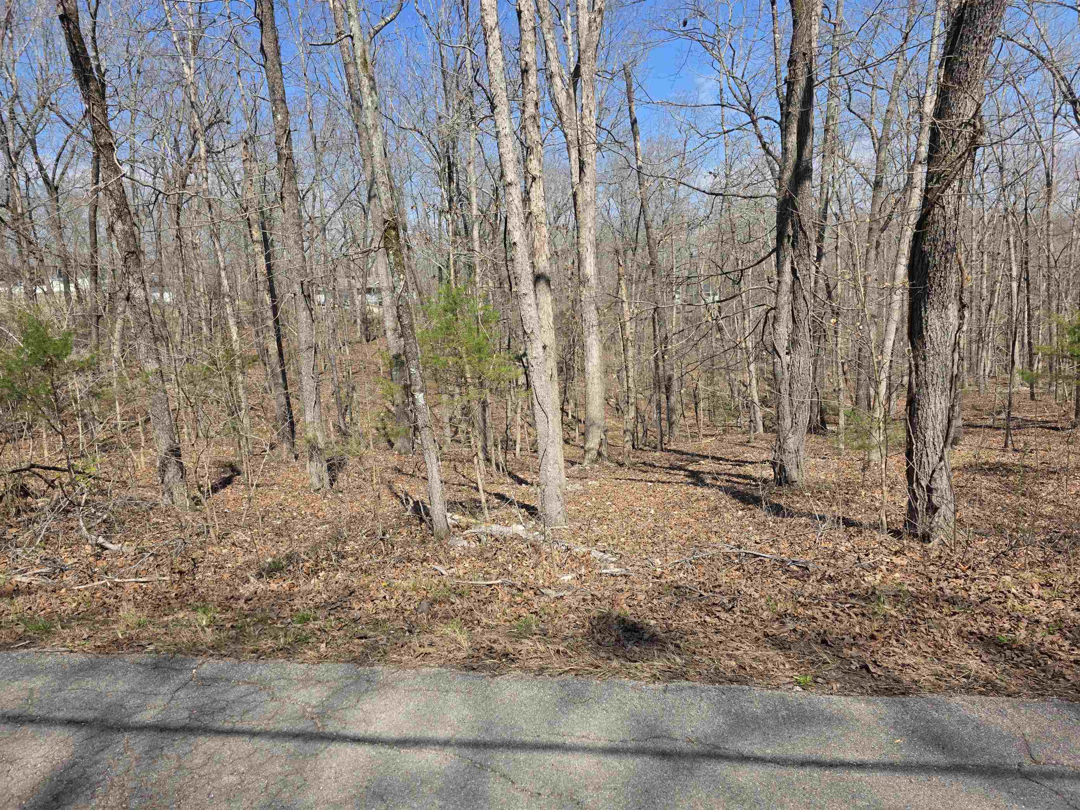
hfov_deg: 73.9
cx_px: 540
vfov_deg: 58.9
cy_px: 405
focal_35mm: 23
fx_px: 718
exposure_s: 1/3372
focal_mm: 6.3
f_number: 1.7
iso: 80
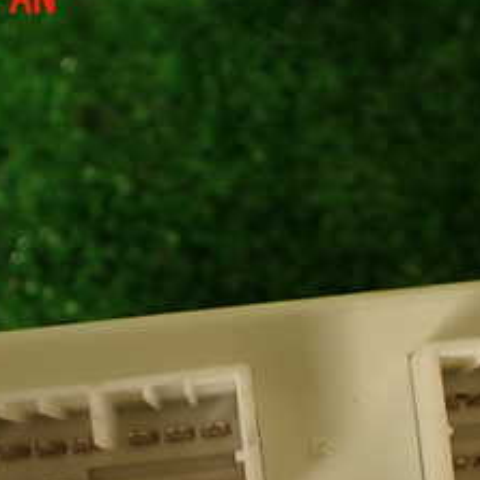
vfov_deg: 22.1
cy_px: 456
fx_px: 1192
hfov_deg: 22.7
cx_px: 310
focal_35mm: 76
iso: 100
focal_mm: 5.79
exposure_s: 1/60
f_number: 2.4
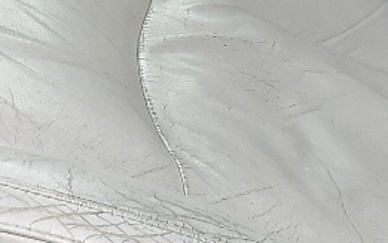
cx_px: 1
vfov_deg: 7.5
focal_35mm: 169
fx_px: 1787
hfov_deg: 12.3
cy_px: -242
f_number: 1.5
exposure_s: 1/556
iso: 50
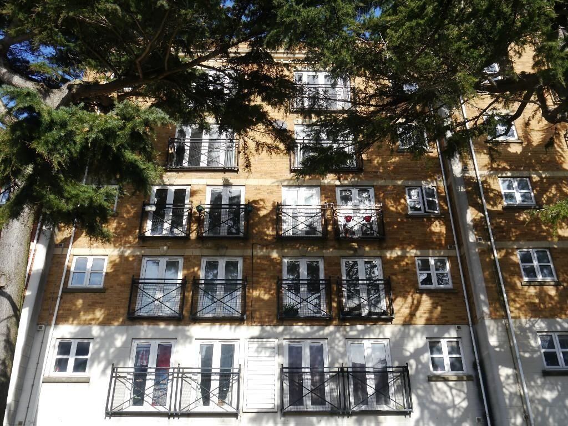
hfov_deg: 60.0
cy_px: 213
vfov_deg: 46.8
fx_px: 492
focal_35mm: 30
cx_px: 284
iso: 160
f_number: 6.3
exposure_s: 1/400
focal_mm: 15
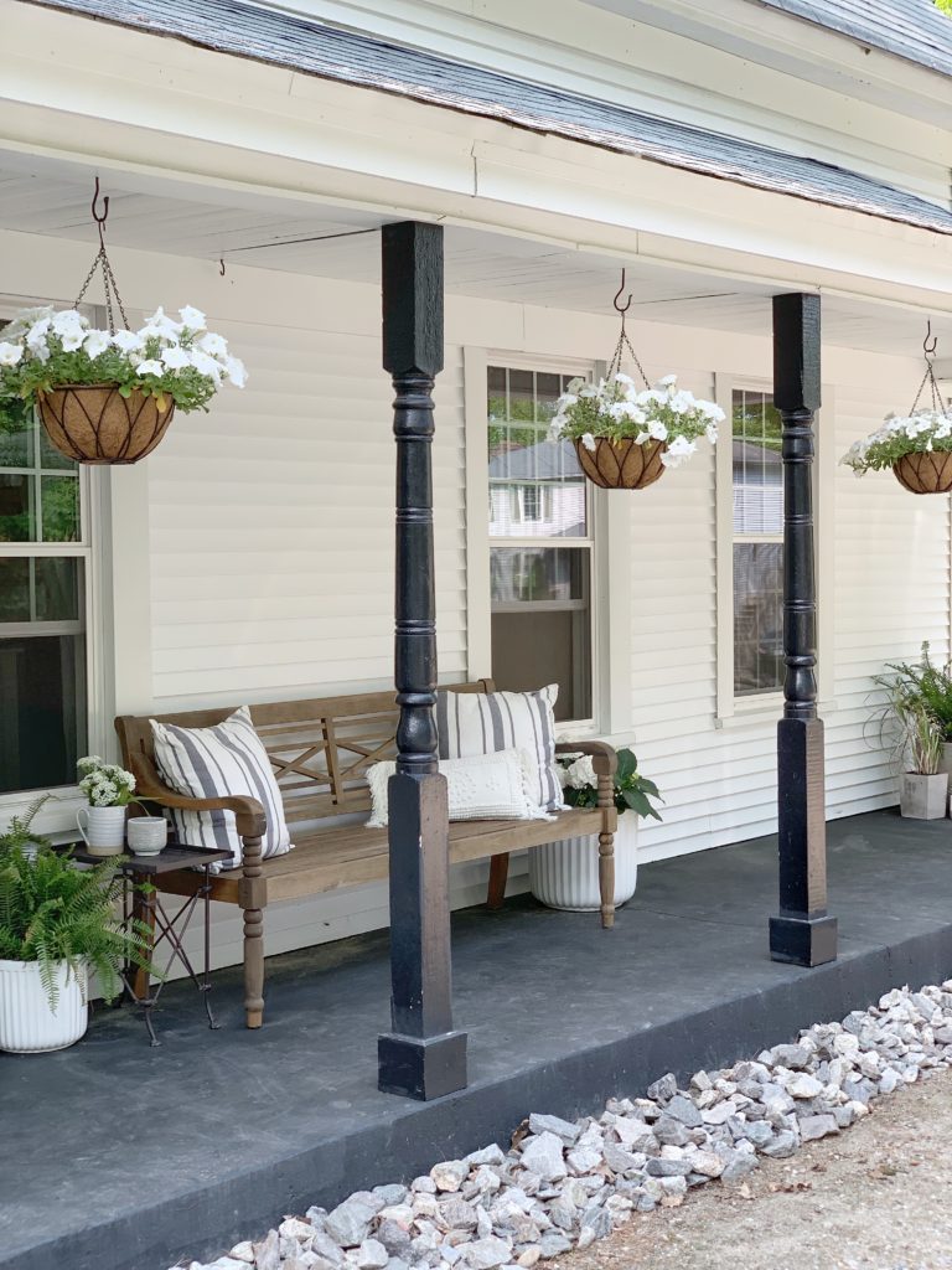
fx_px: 1907
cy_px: 635
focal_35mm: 52
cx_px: 476
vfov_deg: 36.8
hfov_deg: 28.0
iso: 20
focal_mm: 6
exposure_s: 1/122
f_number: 2.4
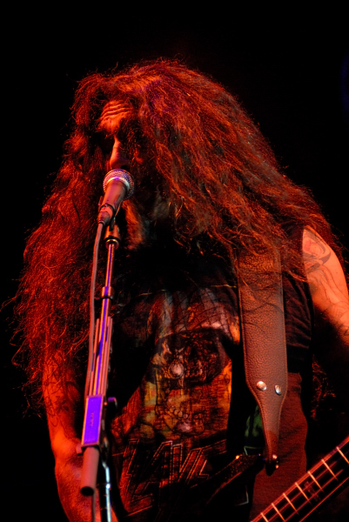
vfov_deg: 11.4
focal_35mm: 180
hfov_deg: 7.6
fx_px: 2613
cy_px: 261
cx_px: 174
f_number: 5.3
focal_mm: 120
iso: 1000
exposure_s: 1/80
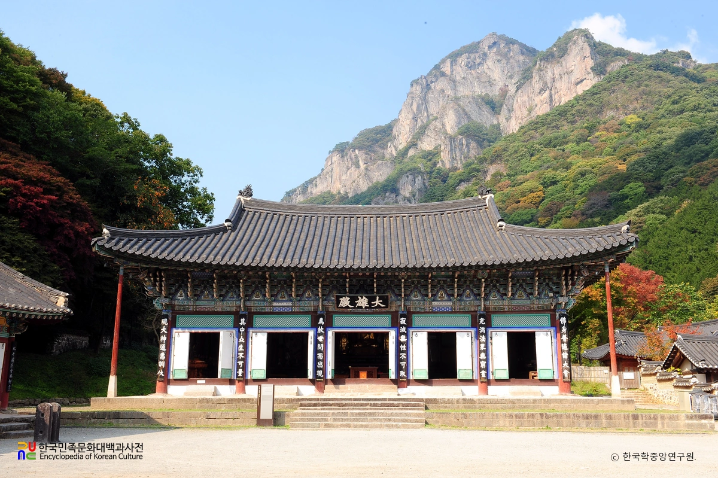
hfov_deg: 54.5
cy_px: 239
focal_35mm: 35
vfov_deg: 37.8
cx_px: 359
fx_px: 698
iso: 200
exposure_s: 1/15
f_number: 20
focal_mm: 35
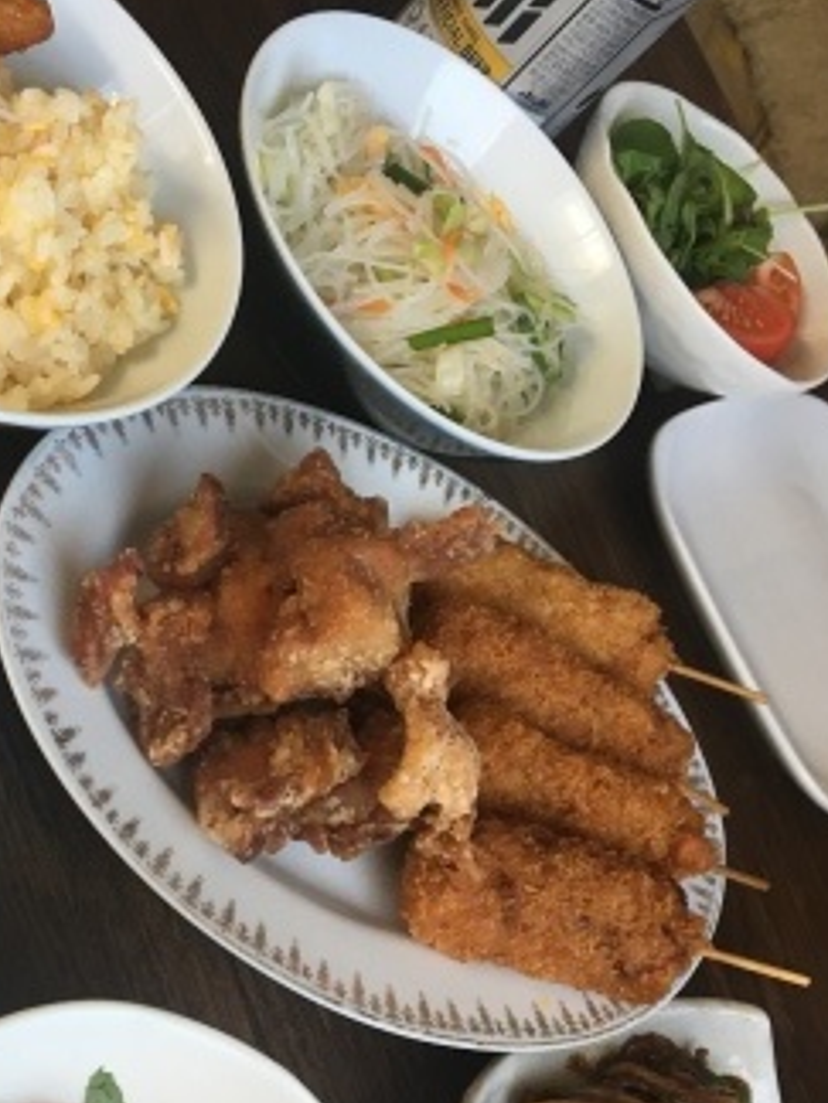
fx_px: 1371
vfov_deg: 43.3
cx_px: 290
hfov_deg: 33.4
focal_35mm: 43
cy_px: 732
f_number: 2.2
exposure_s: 1/30
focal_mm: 4.15
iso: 40
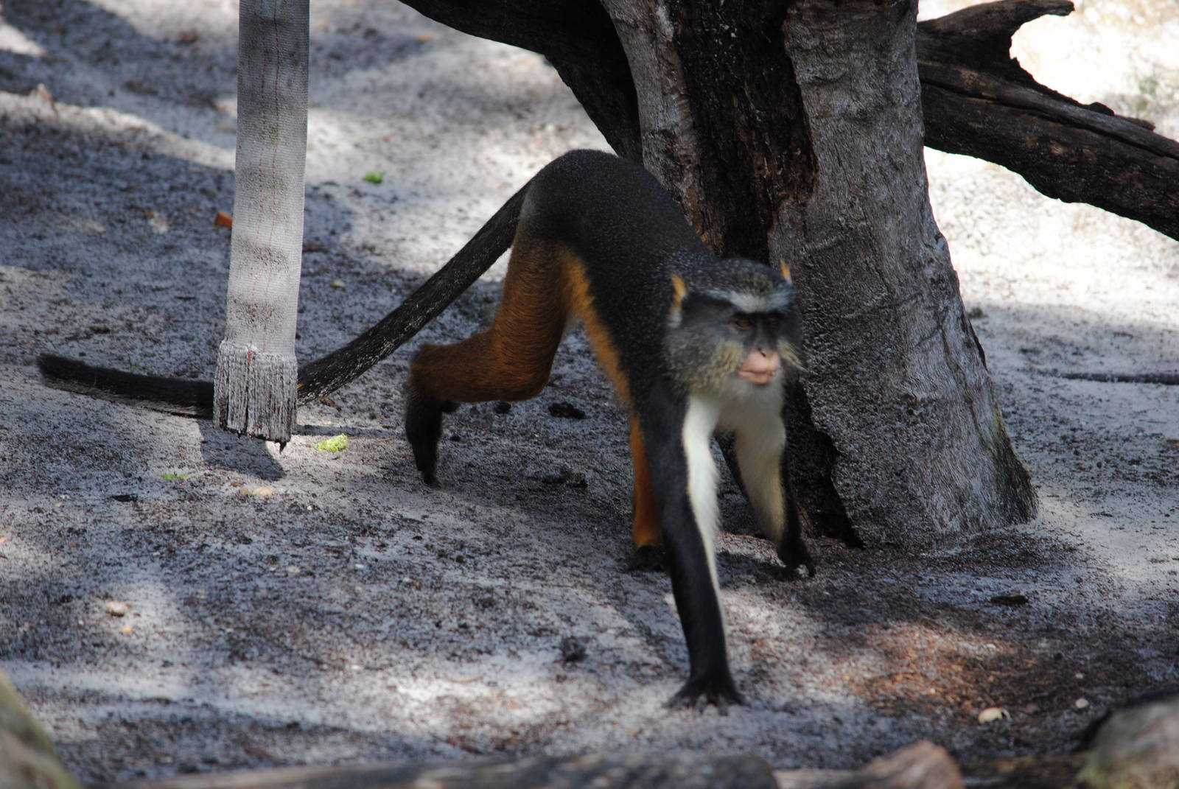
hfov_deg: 7.4
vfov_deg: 5.0
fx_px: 9099
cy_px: 394
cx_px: 590
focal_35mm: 278
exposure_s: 1/500
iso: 220
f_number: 5
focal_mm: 185
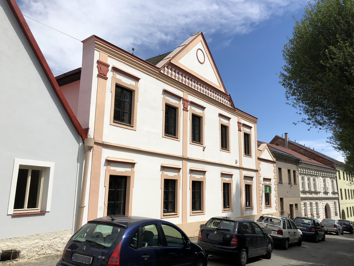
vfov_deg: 49.7
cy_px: 133
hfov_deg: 63.4
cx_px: 177
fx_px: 286
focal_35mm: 28
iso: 20
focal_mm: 3.99
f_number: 1.8
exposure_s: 1/3003
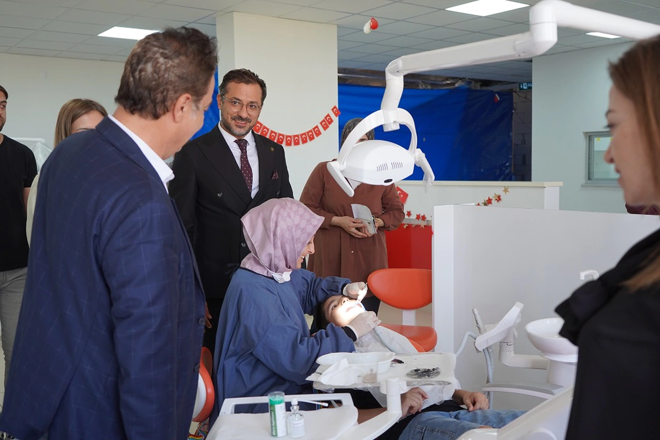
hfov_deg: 53.2
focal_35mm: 36
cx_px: 330
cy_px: 220
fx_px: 660
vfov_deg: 36.8
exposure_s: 1/160
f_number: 4
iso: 640
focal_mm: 36
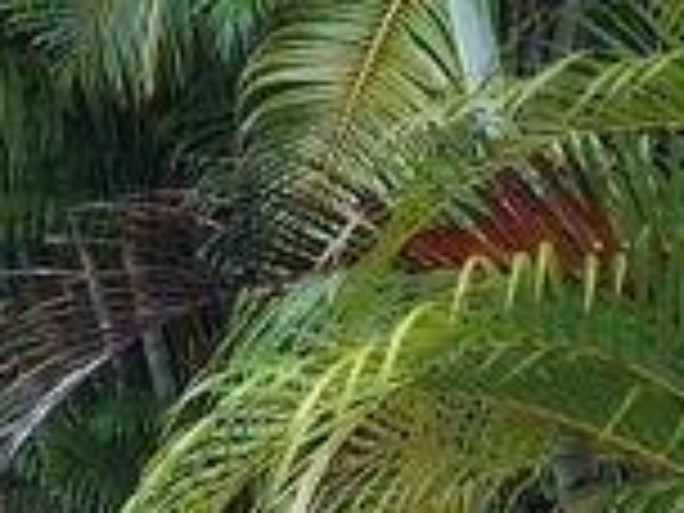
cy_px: 218
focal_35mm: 172
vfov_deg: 8.6
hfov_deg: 11.5
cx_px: 176
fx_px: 3399
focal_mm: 4.15
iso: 32
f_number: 2.2
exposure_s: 1/100
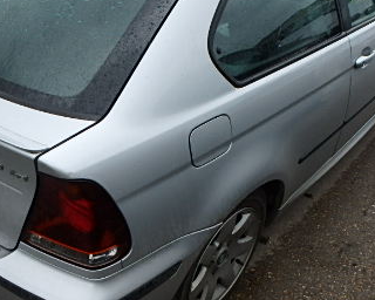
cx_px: 143
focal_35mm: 41
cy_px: 132
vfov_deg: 36.4
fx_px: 455
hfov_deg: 44.5
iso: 125
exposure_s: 1/320
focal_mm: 3.7
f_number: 3.5
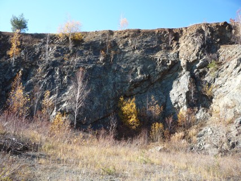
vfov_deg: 46.8
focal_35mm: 30
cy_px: 90
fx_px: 209
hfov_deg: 60.0
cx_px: 120
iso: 100
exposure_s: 1/200
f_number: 4
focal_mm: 5.2
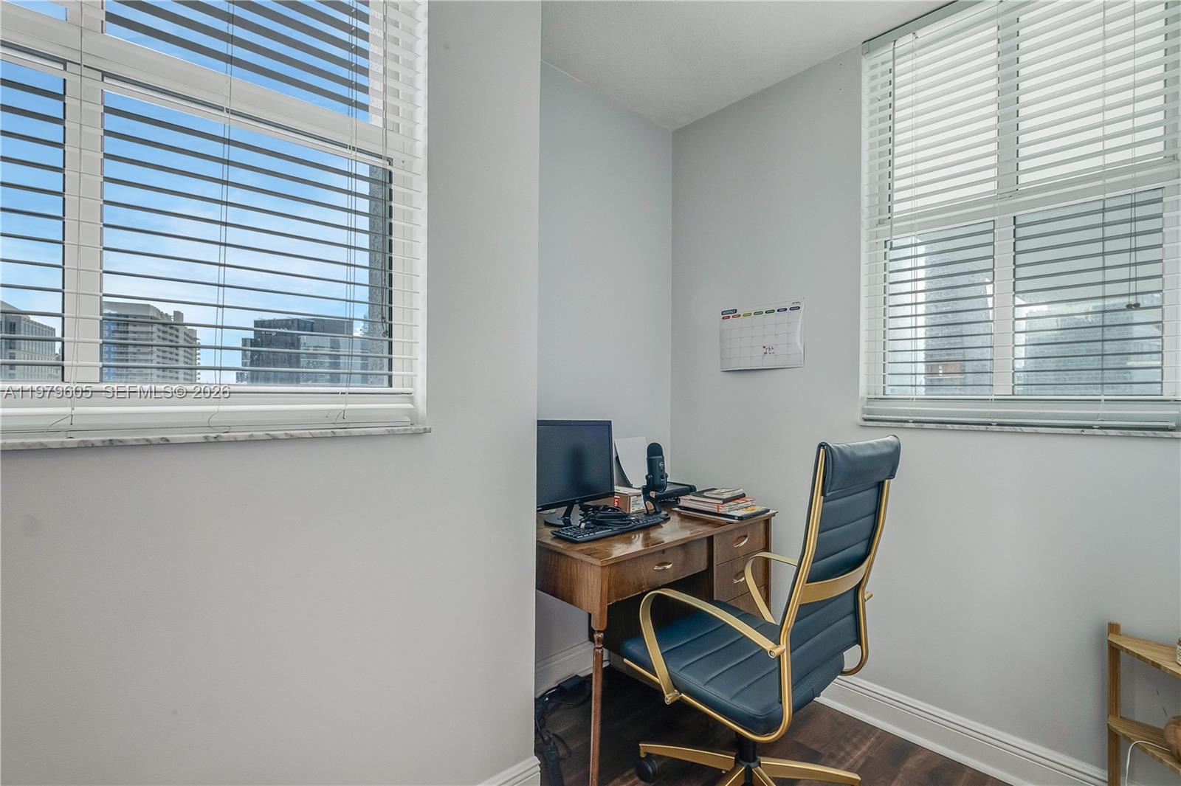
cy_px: 393
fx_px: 492
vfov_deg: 77.3
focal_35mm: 15
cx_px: 590
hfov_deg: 100.4
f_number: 8
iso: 1000
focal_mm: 10
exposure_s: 1/125
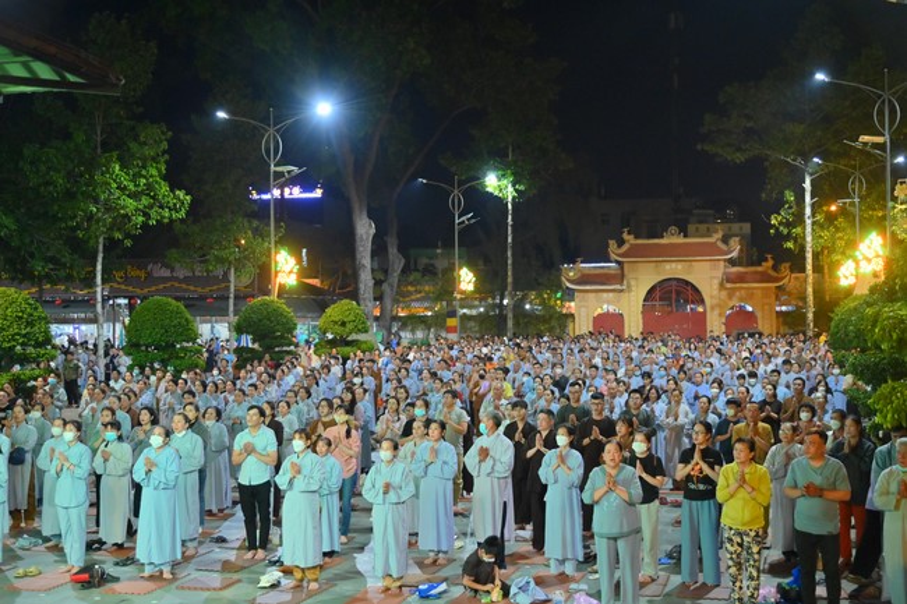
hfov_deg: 41.1
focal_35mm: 48
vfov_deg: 28.1
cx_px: 454
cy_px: 302
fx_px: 1209
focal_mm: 48
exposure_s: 1/125
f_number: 4
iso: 4000
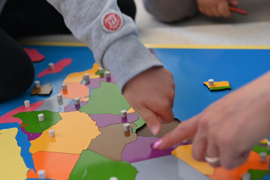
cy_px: 107
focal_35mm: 67
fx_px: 502
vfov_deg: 20.3
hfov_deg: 29.9
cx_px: 95
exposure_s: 1/125
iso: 1600
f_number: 3.2
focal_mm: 50
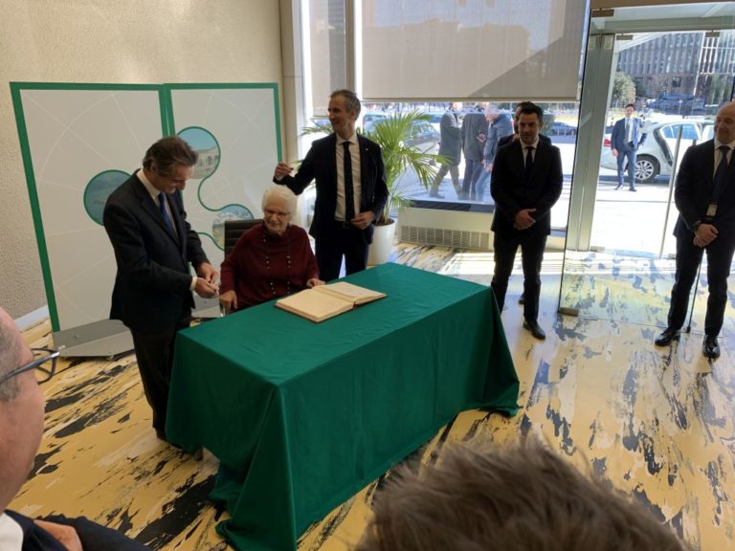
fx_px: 552
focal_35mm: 26
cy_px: 276
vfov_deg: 53.1
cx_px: 368
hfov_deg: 67.3
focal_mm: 4.25
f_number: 1.8
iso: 40
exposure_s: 1/121
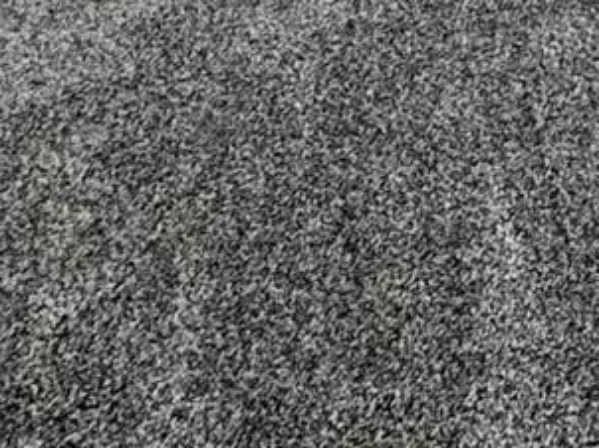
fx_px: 1643
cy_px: -981
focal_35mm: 95
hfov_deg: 13.3
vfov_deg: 10.2
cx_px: 1549
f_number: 2.2
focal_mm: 2.22
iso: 200
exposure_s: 1/120
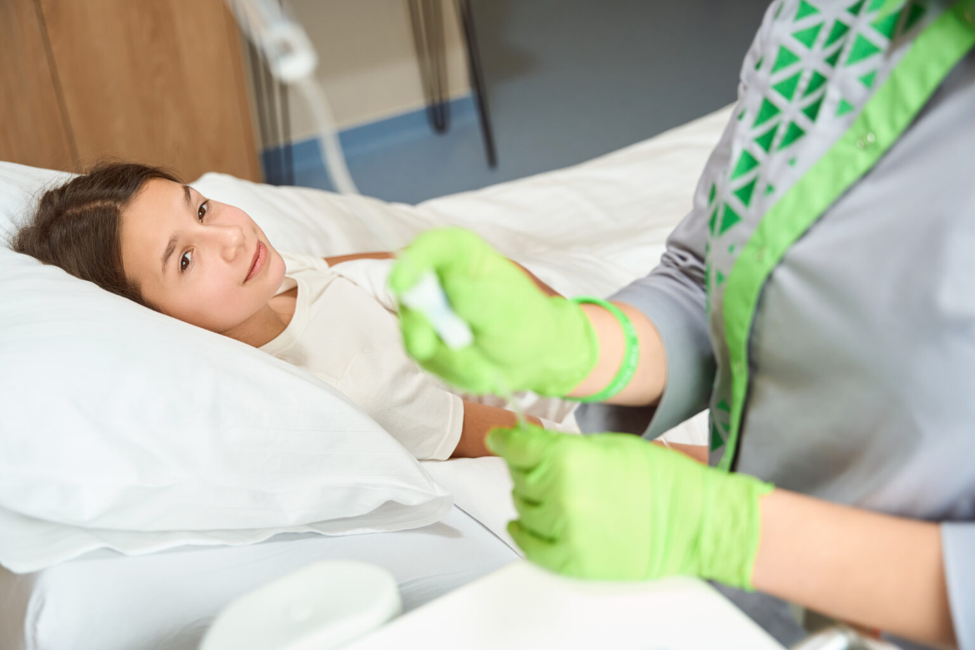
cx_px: 488
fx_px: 1181
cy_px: 325
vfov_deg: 30.8
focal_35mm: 44
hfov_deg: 44.9
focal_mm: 43.6
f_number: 2.8
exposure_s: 1/250
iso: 500
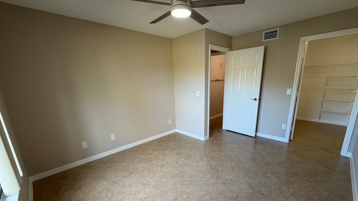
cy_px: 118
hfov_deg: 99.4
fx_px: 152
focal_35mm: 16
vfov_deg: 66.6
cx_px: 182
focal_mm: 2.22
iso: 64
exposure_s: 1/62
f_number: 2.2
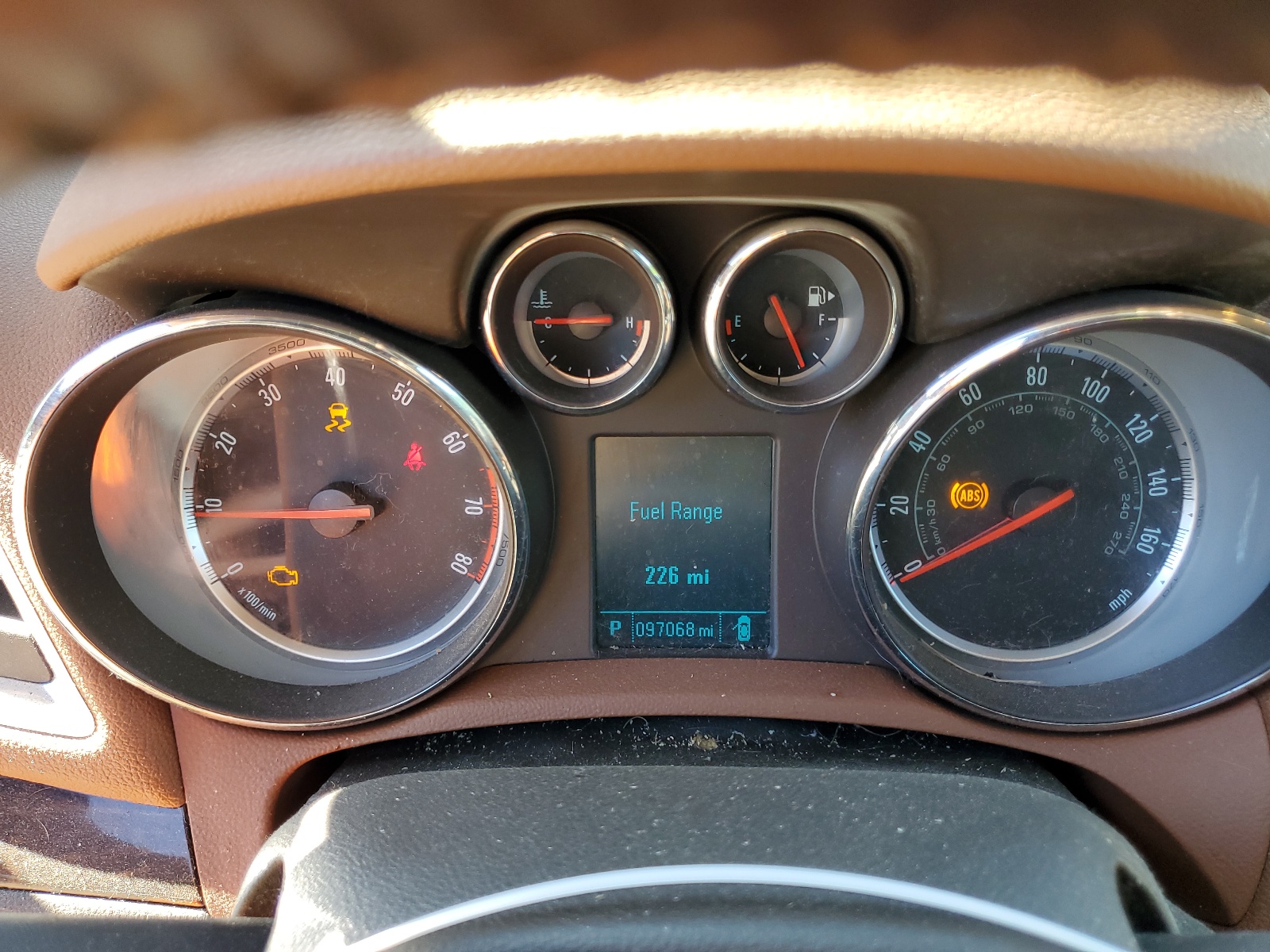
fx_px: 954
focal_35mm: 26
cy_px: 476
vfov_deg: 53.1
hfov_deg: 67.3
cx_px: 635
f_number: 1.5
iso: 61
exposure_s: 1/120
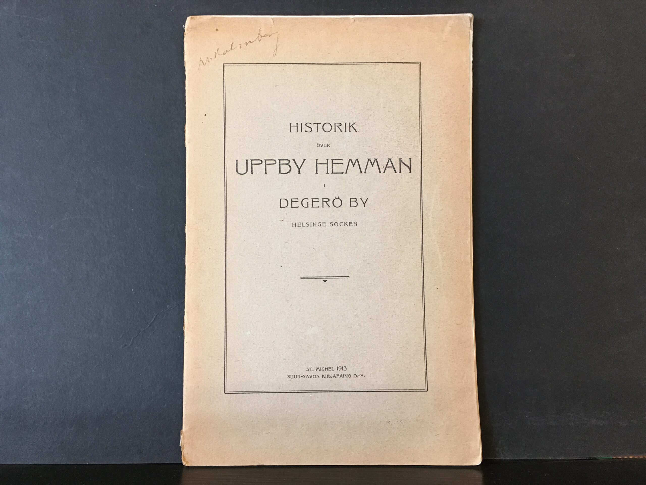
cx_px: 323
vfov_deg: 48.2
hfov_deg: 61.7
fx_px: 541
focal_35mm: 29
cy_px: 242
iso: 160
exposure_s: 1/33
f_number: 2.2
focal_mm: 4.15
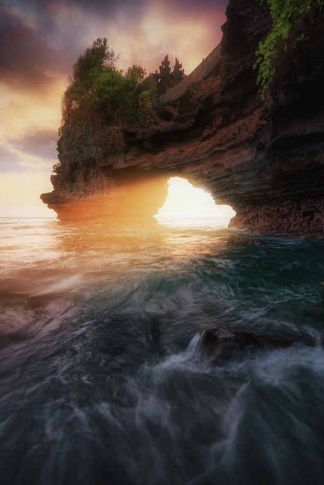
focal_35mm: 23
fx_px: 310
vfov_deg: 76.1
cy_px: 246
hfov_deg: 55.1
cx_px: 171
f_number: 4.8
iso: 200
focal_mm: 15
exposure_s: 1/2
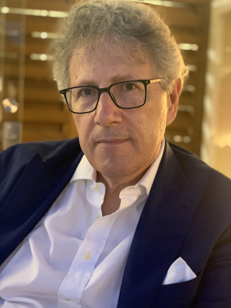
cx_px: 116
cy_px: 154
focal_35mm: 52
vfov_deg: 36.8
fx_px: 463
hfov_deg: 28.0
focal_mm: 6
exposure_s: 1/25
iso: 640
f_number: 2.4
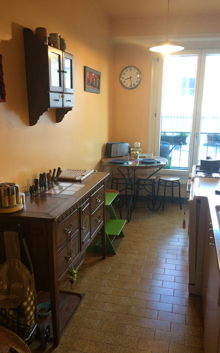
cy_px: 178
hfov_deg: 40.6
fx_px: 297
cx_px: 119
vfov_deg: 61.2
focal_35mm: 31
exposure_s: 1/33
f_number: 2.2
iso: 80
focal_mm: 4.15
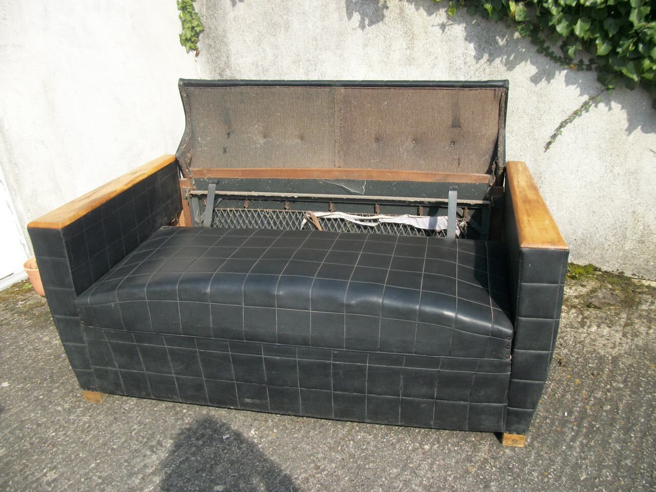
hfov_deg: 56.8
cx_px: 328
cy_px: 246
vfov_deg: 44.2
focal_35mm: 32
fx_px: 606
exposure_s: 1/80
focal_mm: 5.7
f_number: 8.8
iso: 80
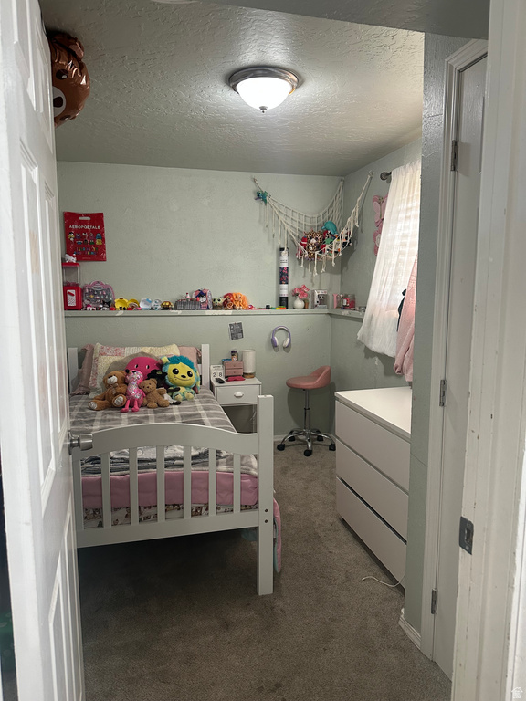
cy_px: 350
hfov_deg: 56.8
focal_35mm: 24
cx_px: 263
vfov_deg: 71.6
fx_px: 486
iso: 320
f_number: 1.78
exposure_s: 1/60
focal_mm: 6.86
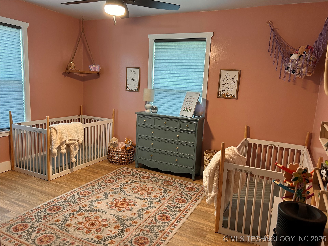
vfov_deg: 53.1
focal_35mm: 26
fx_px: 246
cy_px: 123
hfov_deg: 67.3
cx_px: 164
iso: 200
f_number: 1.5
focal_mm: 5.7
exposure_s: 1/60
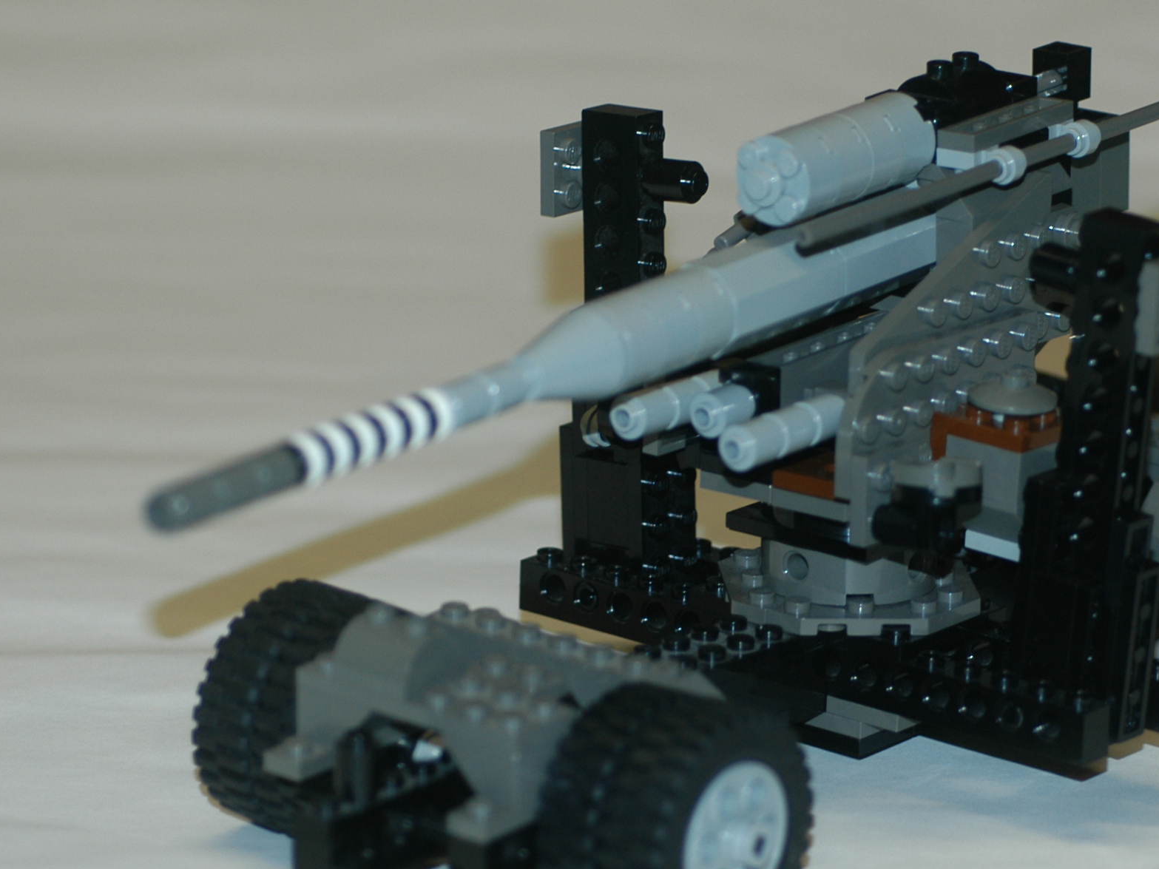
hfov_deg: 11.9
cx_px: 800
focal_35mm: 166
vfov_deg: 8.9
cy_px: 503
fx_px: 5558
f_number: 3.3
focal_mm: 60
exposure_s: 1/60
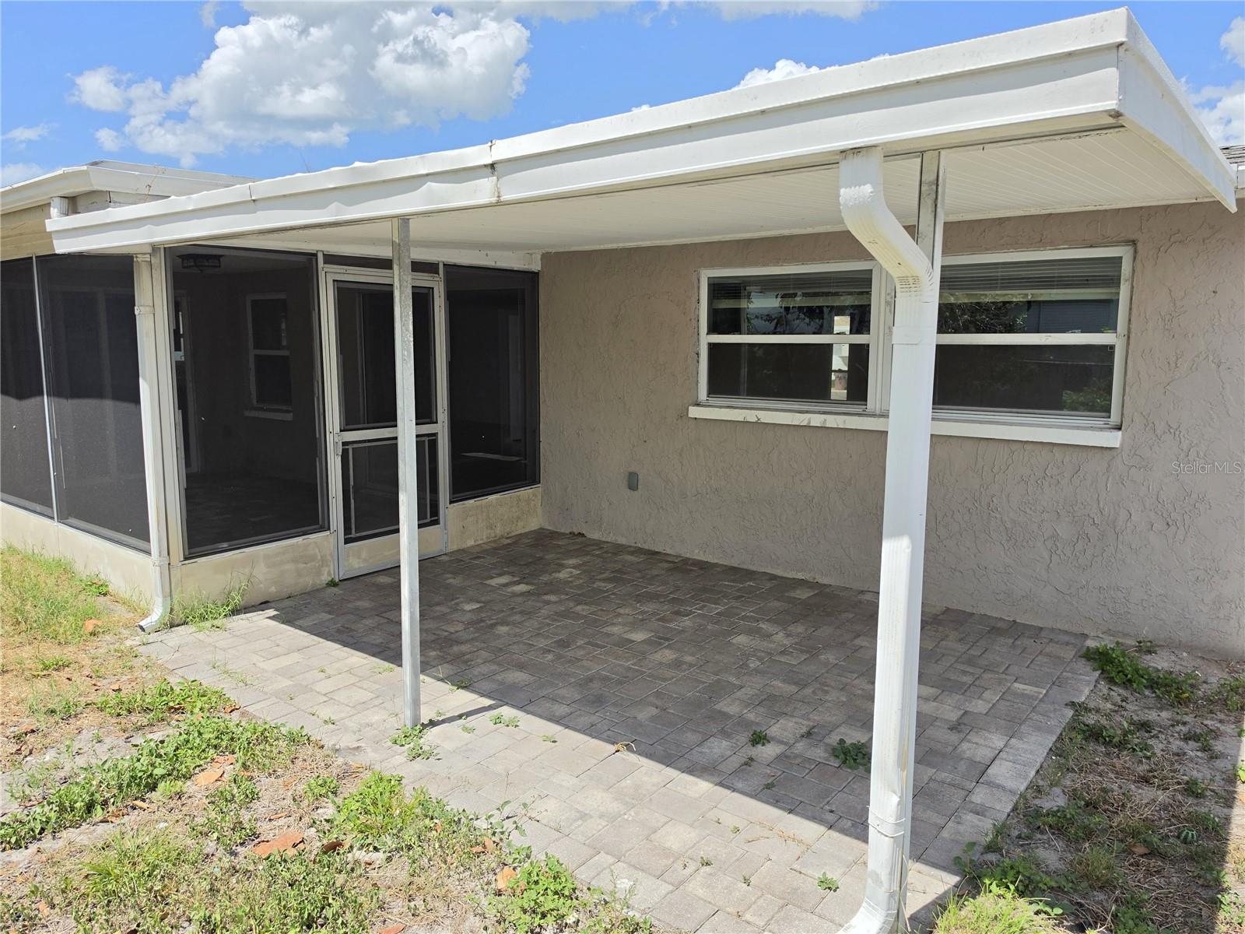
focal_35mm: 23
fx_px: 827
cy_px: 467
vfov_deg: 58.9
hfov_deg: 73.9
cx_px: 622
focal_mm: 6.5
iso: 64
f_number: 1.4
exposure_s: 1/7329
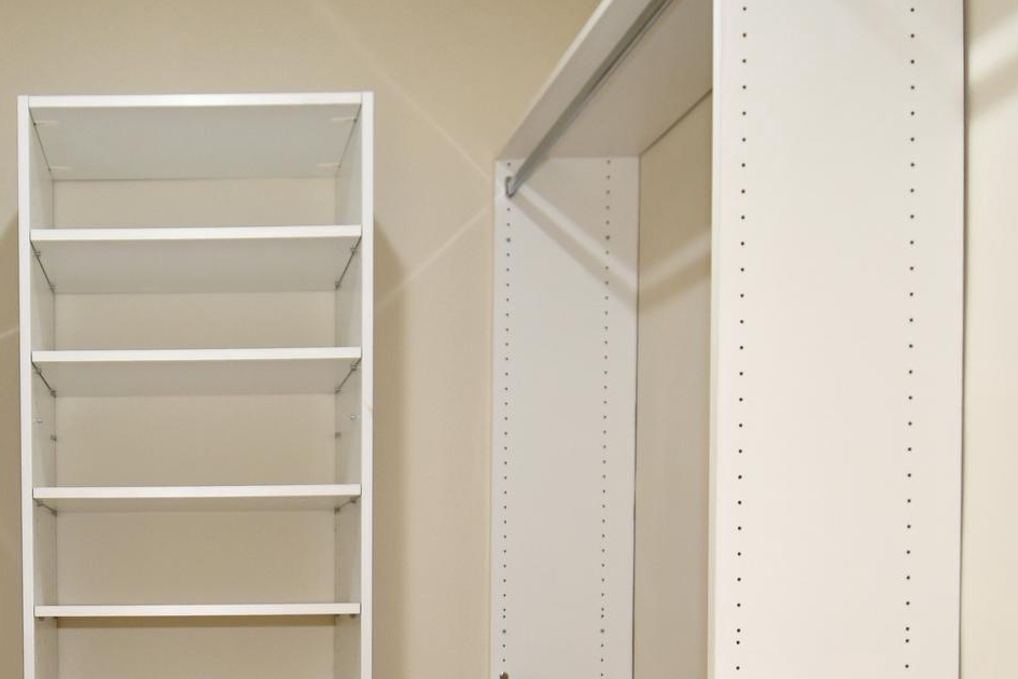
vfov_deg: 31.8
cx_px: 213
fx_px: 1103
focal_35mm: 39
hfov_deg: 47.1
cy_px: 666
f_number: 4
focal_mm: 12
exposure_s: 1/60
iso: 360
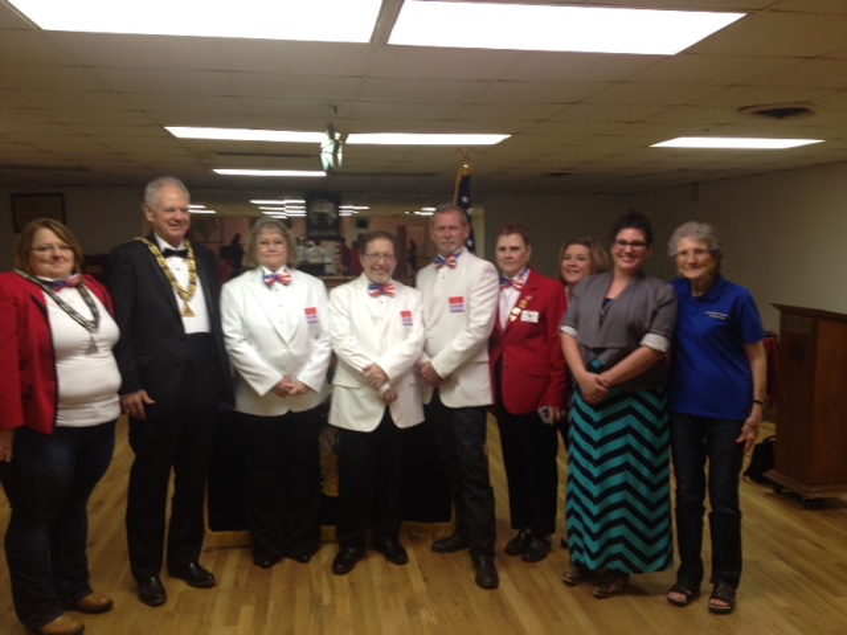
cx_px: 424
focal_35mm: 35
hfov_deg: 52.6
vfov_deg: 40.7
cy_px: 318
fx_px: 856
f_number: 2.4
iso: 50
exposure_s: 1/20
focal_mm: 4.28
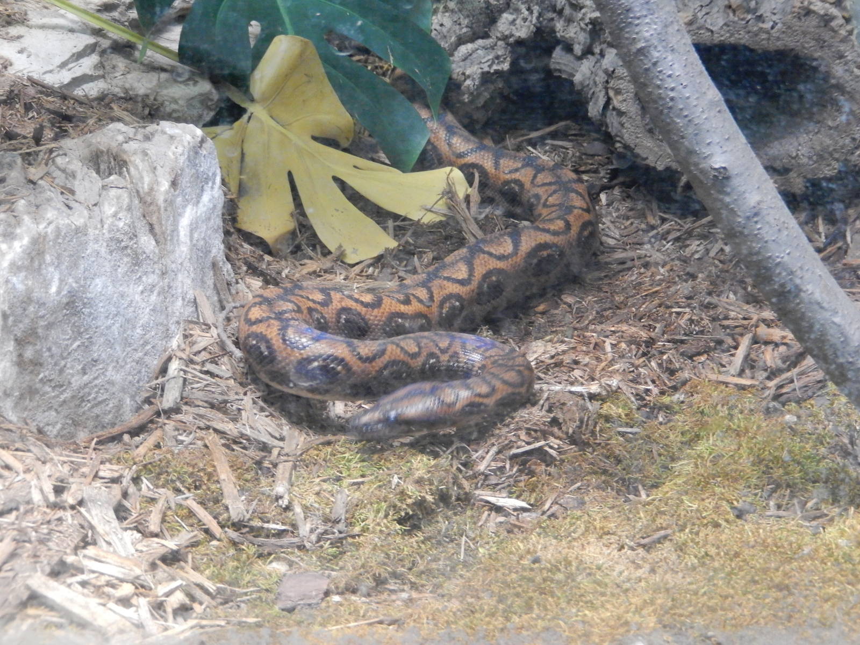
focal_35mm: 73
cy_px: 322
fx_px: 1814
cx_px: 430
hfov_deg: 26.7
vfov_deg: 20.2
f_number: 4.9
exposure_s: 1/6
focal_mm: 13.1
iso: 800
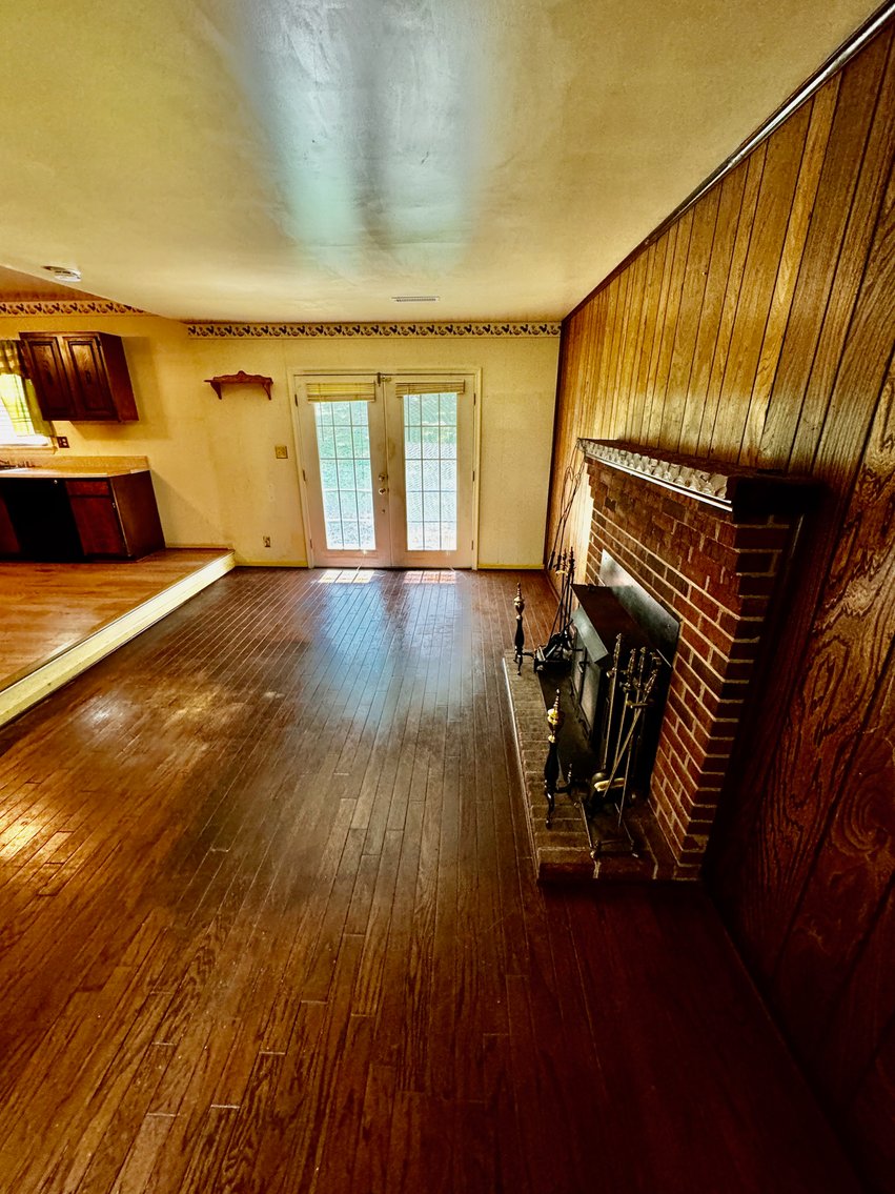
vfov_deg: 102.1
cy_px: 597
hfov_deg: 85.7
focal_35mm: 14
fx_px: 483
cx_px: 448
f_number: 2.2
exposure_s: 1/60
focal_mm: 2.22
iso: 320
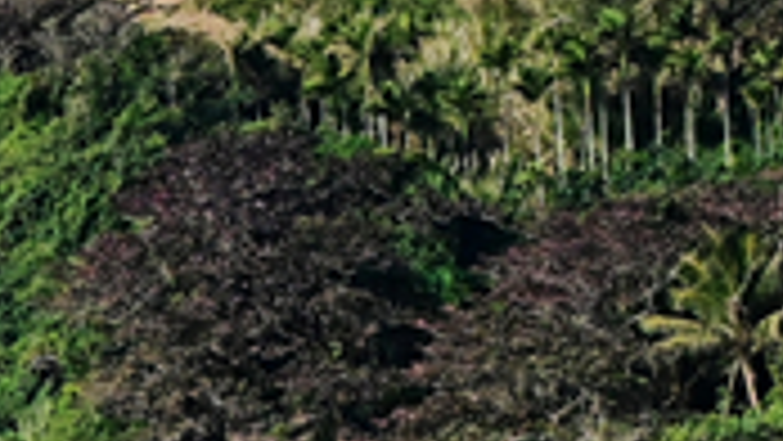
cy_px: 1166
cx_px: -1714
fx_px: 7643
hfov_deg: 5.5
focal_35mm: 368
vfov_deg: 3.3
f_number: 8
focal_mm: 51
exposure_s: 1/8000
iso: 2500
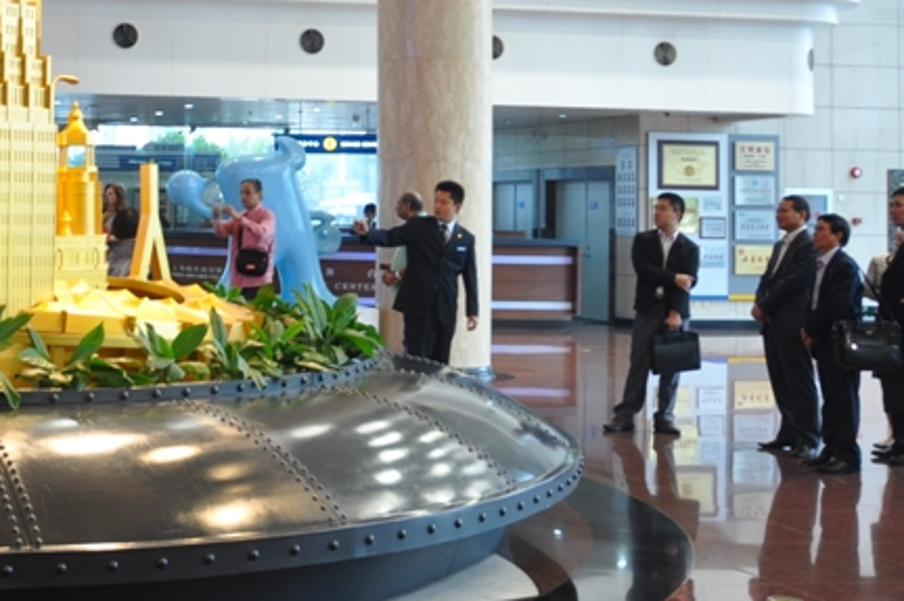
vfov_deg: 20.9
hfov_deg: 28.7
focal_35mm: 64
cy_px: 121
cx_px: -73
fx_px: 1605
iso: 400
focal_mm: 18
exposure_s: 1/20
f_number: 4.5
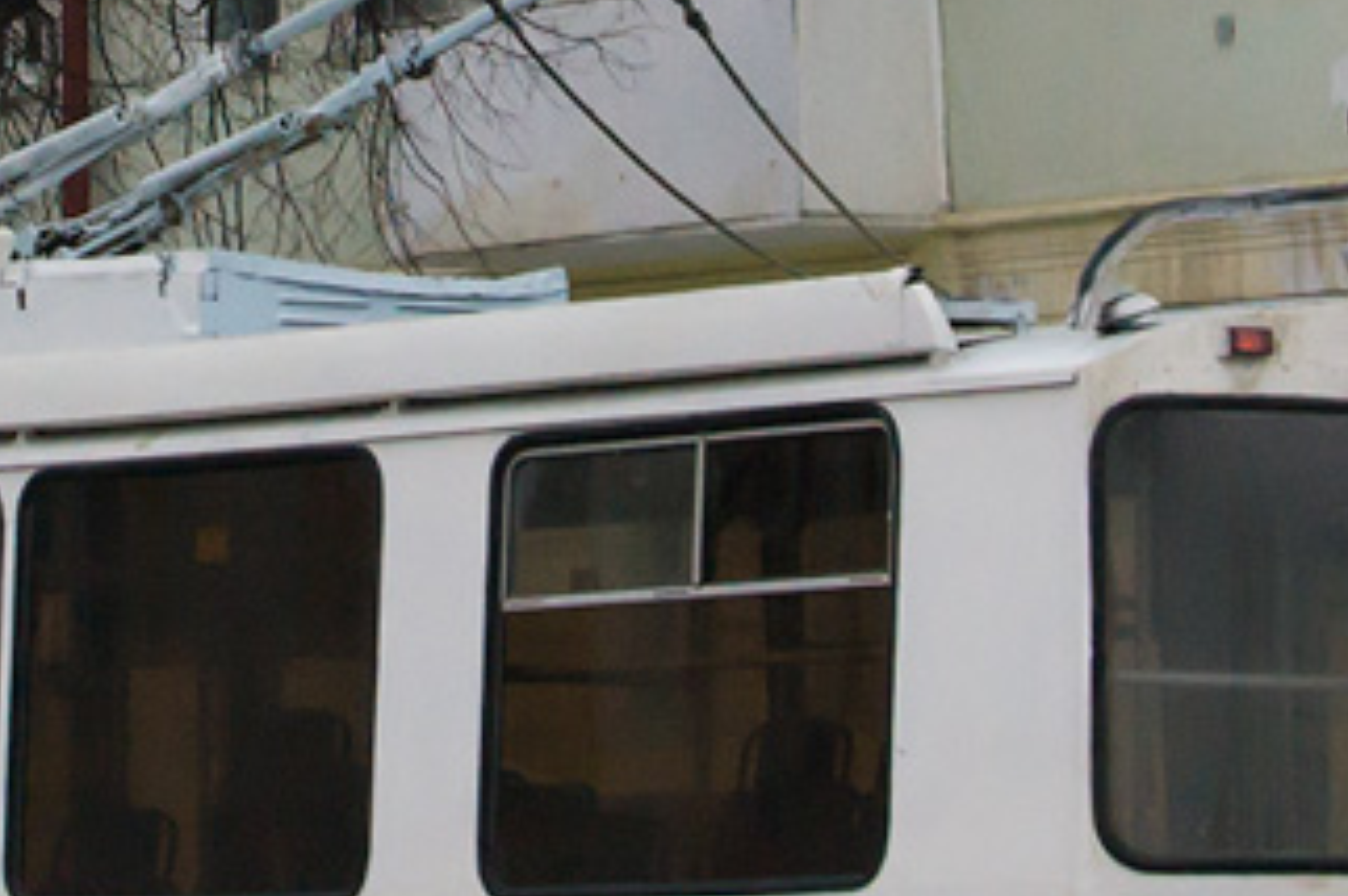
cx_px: 147
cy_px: 167
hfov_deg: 10.5
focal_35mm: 196
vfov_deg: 7.0
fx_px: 7326
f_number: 5.6
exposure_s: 1/640
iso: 400
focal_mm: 35
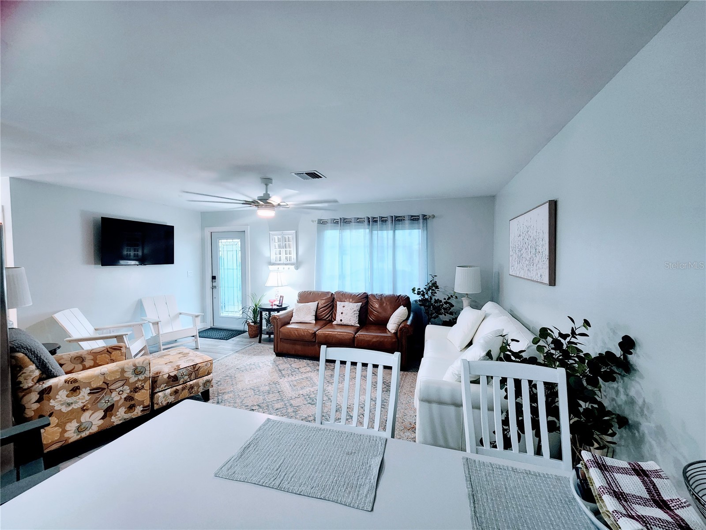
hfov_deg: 106.2
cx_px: 353
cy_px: 265
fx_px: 265
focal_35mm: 13
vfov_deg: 89.9
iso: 320
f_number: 2.2
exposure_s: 1/30
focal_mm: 2.2
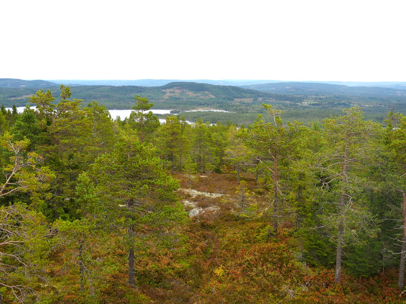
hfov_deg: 54.0
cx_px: 203
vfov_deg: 41.8
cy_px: 152
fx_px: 399
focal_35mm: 34
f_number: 9
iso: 1250
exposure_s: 1/400
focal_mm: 17
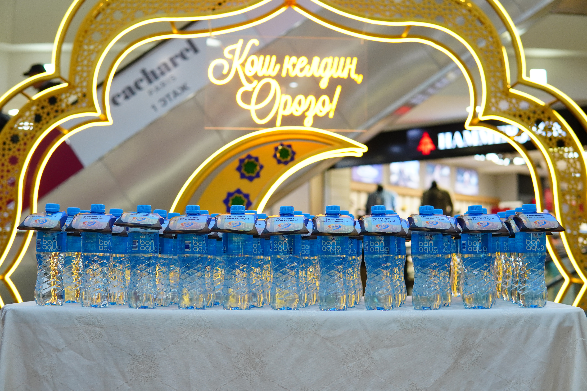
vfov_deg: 29.9
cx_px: 294
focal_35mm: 45
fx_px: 734
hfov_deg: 43.6
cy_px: 196
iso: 500
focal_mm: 30
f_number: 2.5
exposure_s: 1/200
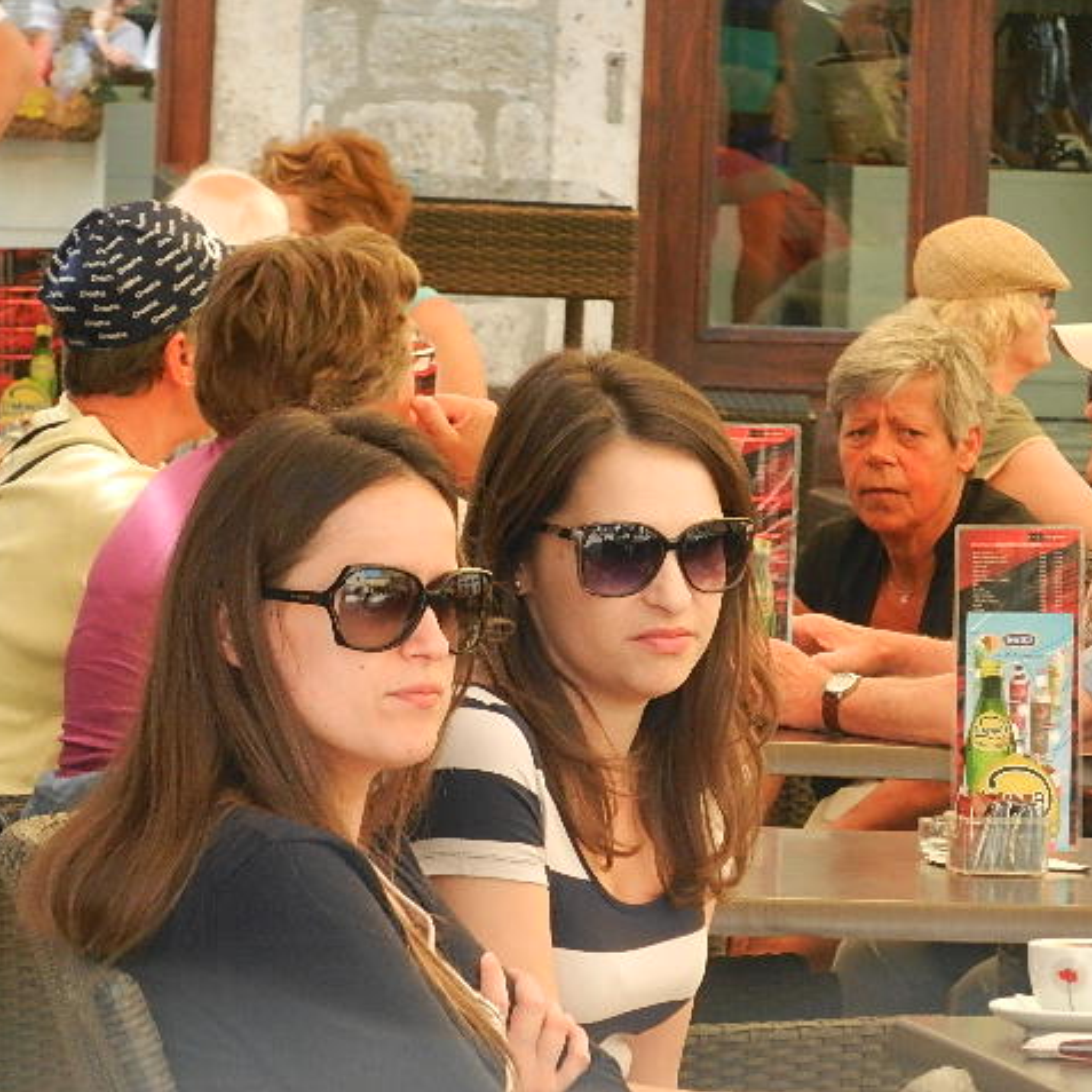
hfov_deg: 5.9
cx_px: 492
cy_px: 545
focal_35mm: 299
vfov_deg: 5.9
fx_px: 10671
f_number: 5.3
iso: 640
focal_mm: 45.3
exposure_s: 1/250
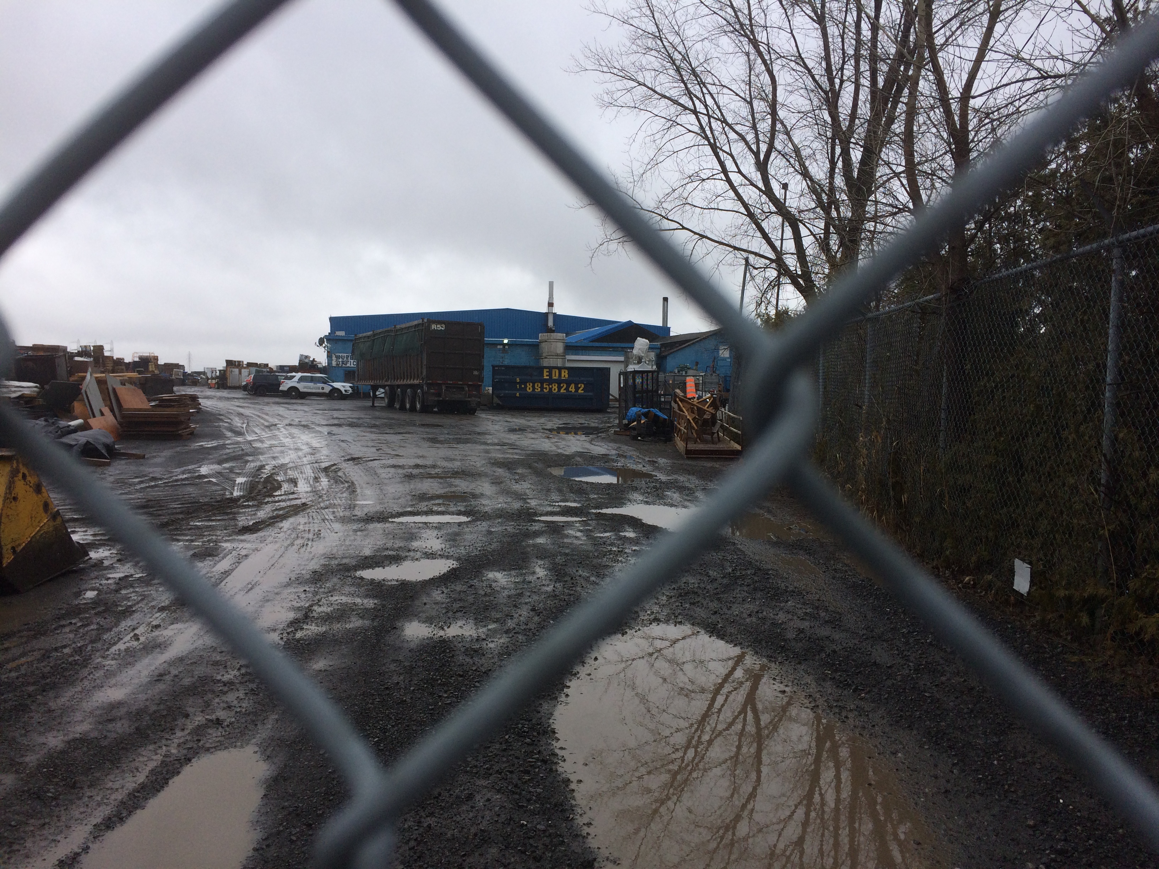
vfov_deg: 48.2
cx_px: 580
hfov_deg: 61.7
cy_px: 434
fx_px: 971
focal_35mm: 29
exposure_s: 1/1244
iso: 32
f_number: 2.2
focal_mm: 4.15
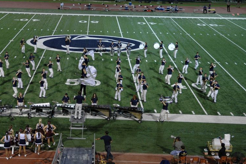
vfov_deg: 19.7
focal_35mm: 69
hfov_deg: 29.1
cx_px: 85
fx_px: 471
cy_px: 72
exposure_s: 1/60
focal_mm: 34
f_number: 2.8
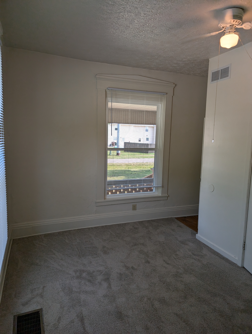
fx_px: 232
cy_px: 167
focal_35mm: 24
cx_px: 126
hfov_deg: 56.9
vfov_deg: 71.5
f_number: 1.68
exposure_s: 1/120
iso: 28
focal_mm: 6.9
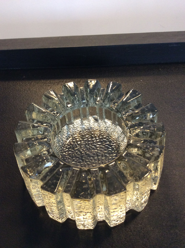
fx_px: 229
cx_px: 92
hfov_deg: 44.1
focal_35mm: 32
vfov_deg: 56.9
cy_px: 124
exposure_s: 1/25
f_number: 2.4
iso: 160
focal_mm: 3.3
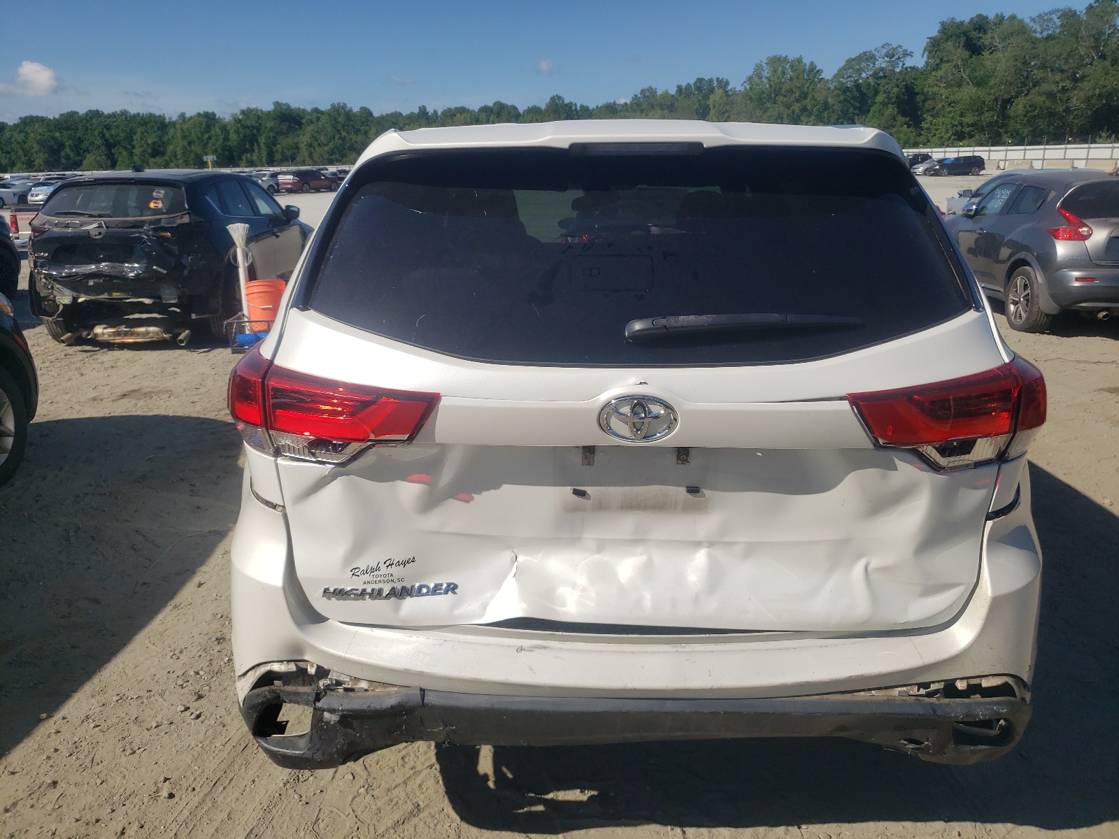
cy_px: 420
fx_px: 840
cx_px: 560
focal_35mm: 26
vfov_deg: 53.1
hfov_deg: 67.3
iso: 50
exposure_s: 1/5000
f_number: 1.5
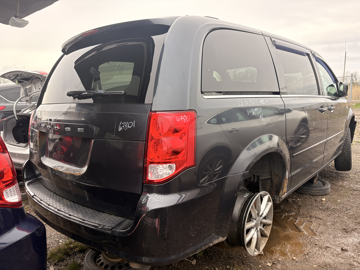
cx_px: 180
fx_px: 270
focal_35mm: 26
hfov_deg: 67.3
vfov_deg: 53.1
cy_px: 135
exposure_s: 1/359
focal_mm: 5.96
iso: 64
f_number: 1.6
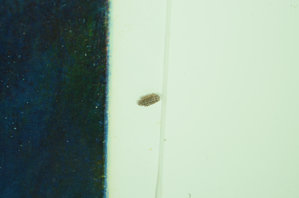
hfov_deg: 13.1
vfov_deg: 8.7
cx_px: 150
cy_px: 99
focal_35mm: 158
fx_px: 1305
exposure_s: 1/125
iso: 200
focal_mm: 105
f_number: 14
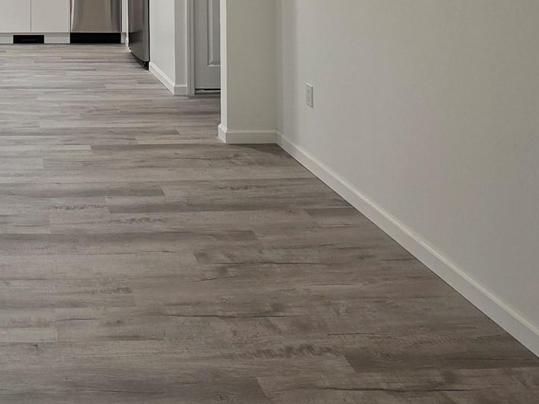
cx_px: 29
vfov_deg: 32.6
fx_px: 576
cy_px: -68
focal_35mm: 37
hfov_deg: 44.4
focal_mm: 2.2
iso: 80
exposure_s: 1/38.2
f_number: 1.9
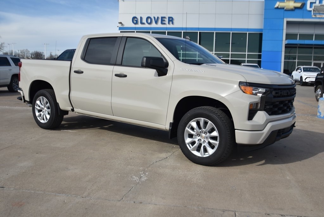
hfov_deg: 53.1
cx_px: 162
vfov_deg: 36.9
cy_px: 108
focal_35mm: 36
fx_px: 324
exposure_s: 1/800
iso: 100
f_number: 4.5
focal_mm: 24
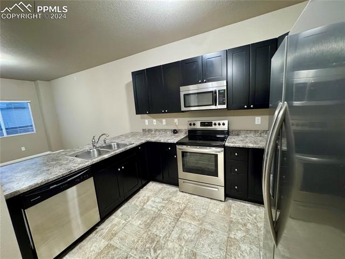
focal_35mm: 14
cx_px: 172
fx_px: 139
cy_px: 130
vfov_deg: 85.6
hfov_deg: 102.1
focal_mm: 2.22
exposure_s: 1/40
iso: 1250
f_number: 2.2
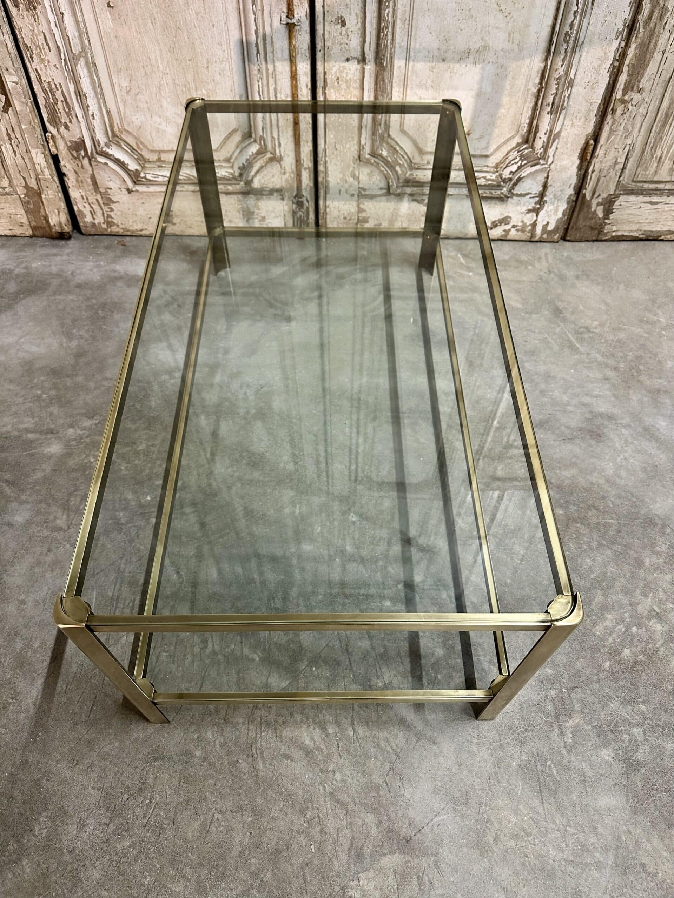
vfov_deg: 71.6
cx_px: 337
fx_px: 623
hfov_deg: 56.8
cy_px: 449
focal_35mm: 24
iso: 250
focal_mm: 6.86
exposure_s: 1/50
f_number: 1.78
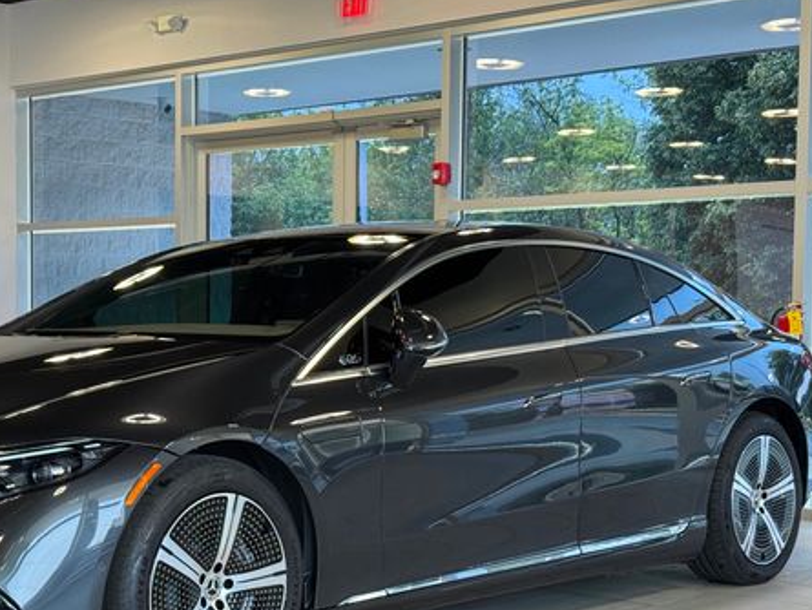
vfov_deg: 21.3
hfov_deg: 27.9
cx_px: 254
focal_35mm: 69
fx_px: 1619
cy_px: 382
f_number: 1.78
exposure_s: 1/120
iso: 80
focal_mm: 6.76
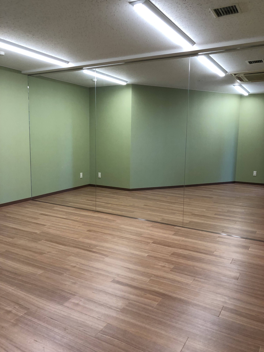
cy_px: 176
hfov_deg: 49.7
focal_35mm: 28
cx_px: 132
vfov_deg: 63.4
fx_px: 285
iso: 40
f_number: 1.8
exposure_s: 1/33
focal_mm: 3.99
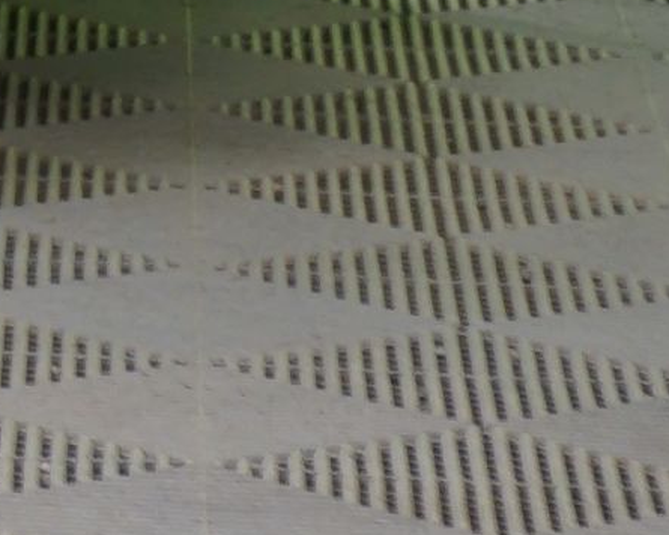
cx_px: -2043
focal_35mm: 448
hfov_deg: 4.0
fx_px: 8870
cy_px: -1347
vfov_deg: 3.3
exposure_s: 1/5
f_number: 5
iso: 400
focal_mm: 54
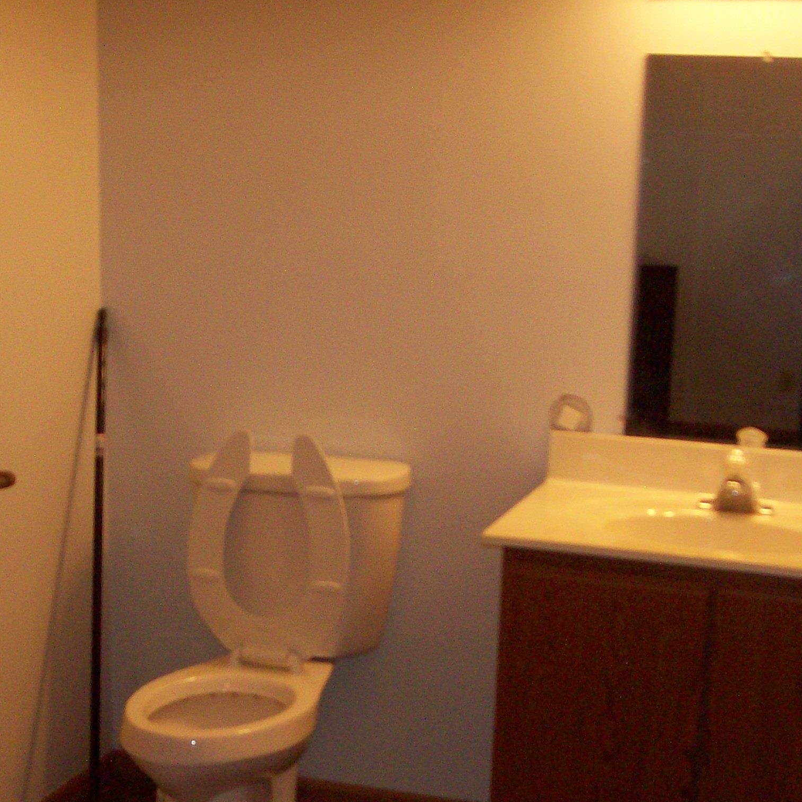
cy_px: 526
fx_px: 1573
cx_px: 348
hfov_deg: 28.6
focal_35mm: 60
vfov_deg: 28.4
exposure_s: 1/64
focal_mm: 6
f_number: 2.7
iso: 140
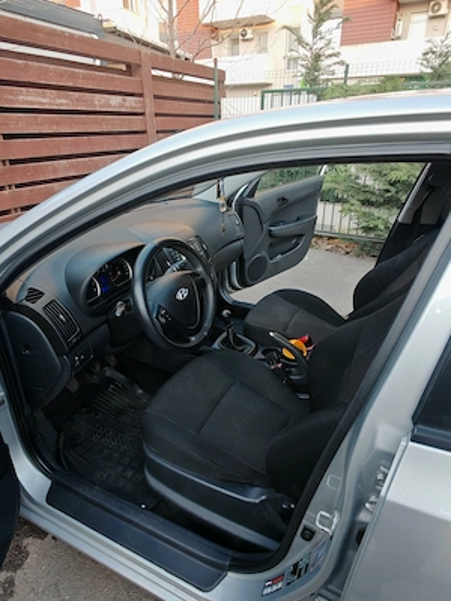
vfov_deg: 79.0
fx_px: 365
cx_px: 226
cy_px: 300
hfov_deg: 63.4
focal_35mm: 21
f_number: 2.2
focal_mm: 1.96
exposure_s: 1/50
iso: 100
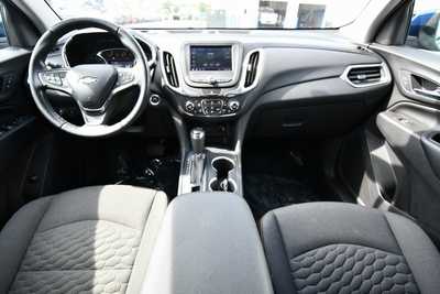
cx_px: 220
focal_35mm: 17
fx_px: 208
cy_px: 147
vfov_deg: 70.5
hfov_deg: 93.3
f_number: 4.8
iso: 800
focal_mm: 11.5
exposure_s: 1/200
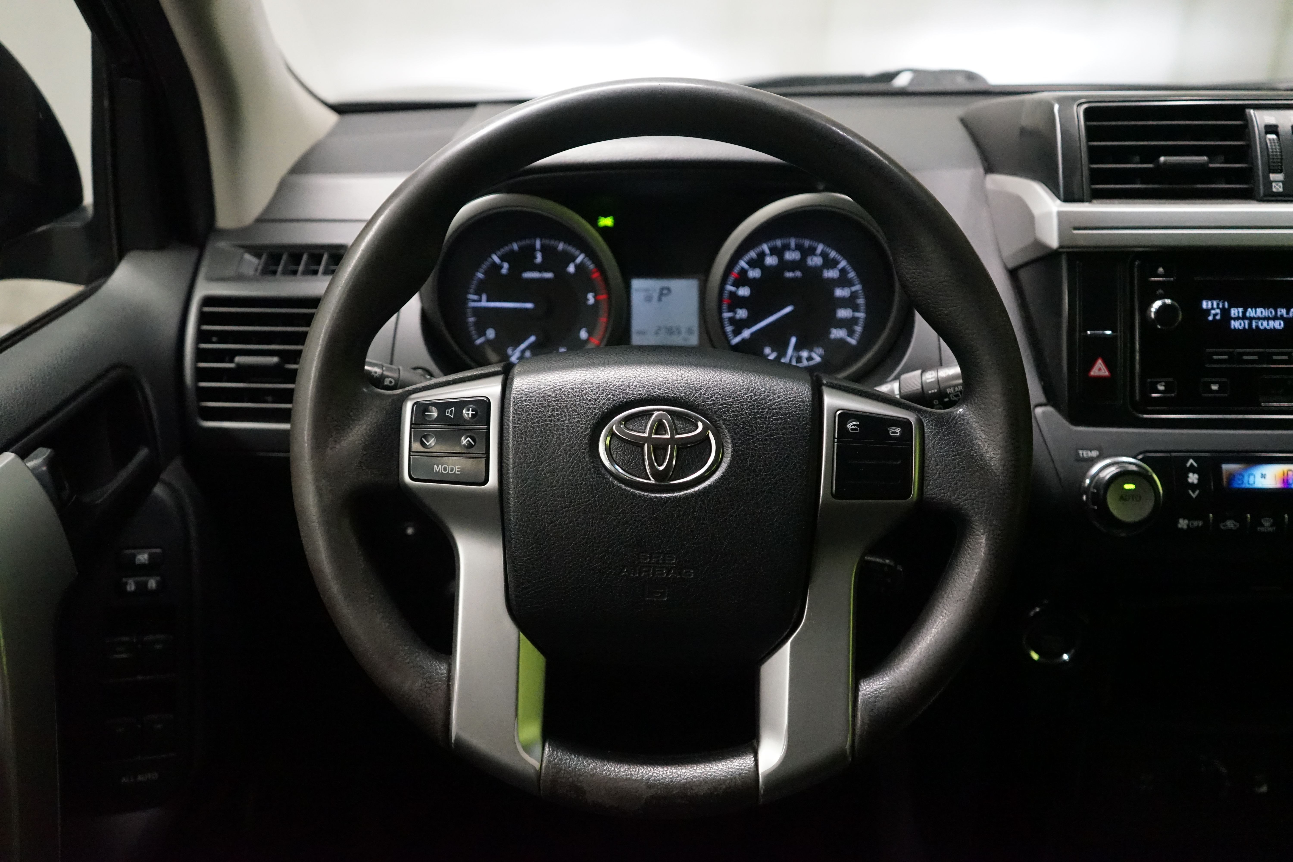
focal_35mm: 31
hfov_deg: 60.3
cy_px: 431
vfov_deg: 42.3
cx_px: 646
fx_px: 1113
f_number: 4
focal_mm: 31
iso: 6400
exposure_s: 1/100
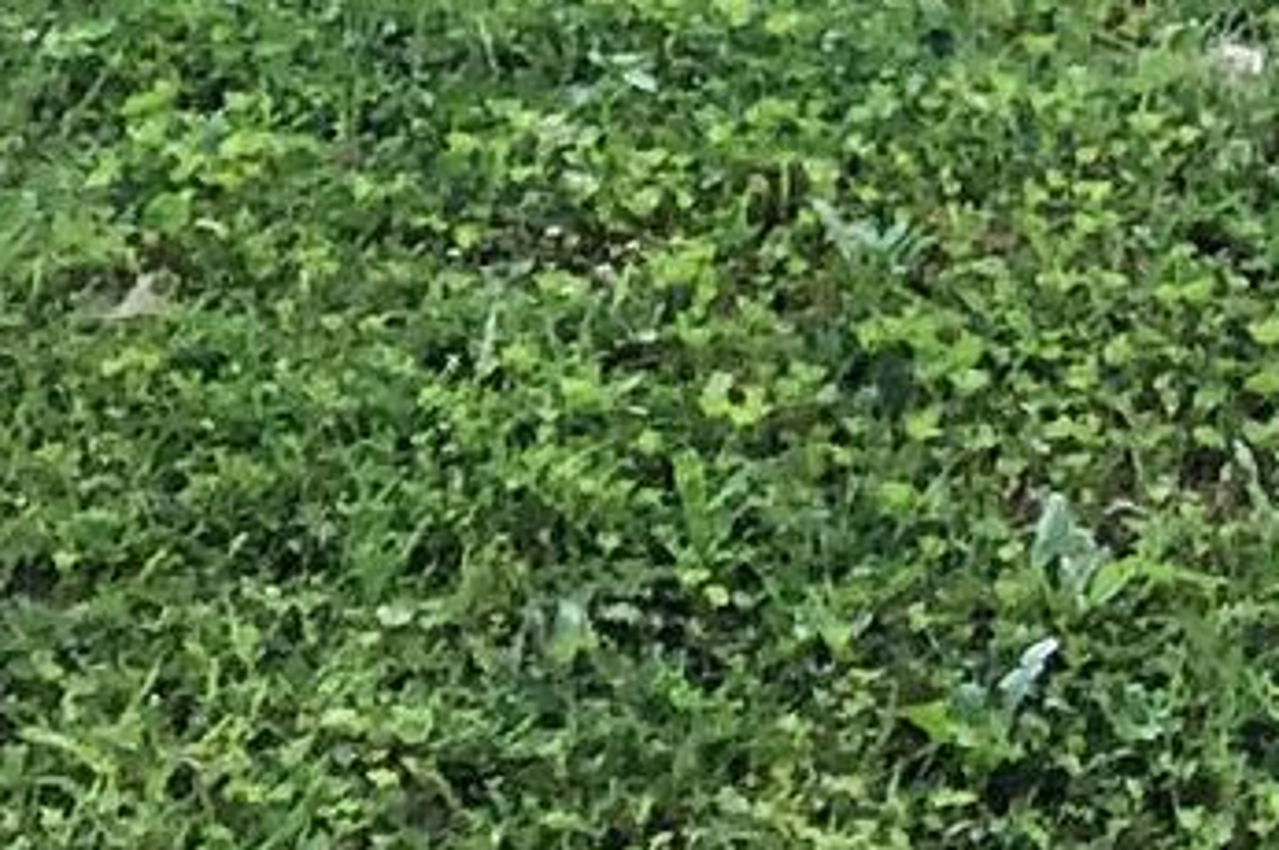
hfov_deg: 10.4
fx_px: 6779
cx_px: 1856
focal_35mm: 191
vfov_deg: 6.4
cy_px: -1859
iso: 32
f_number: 2.4
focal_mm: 3.3
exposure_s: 1/60
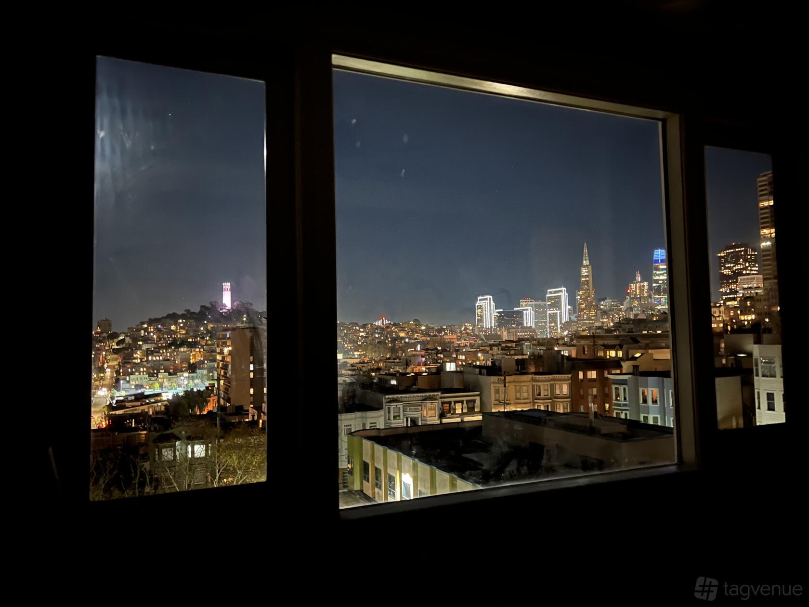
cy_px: 304
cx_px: 404
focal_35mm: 26
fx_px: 608
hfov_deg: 67.3
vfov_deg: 53.1
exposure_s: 1/5
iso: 1250
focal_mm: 5.7
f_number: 1.5
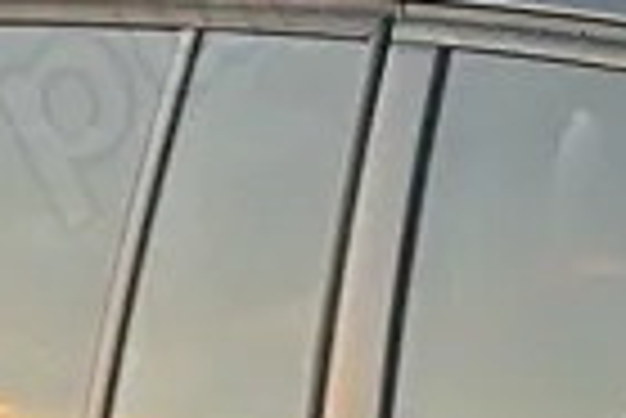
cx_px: 770
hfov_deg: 5.7
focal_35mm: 359
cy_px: 1020
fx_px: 6249
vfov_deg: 3.8
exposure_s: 1/50
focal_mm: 6.86
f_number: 1.78
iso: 80
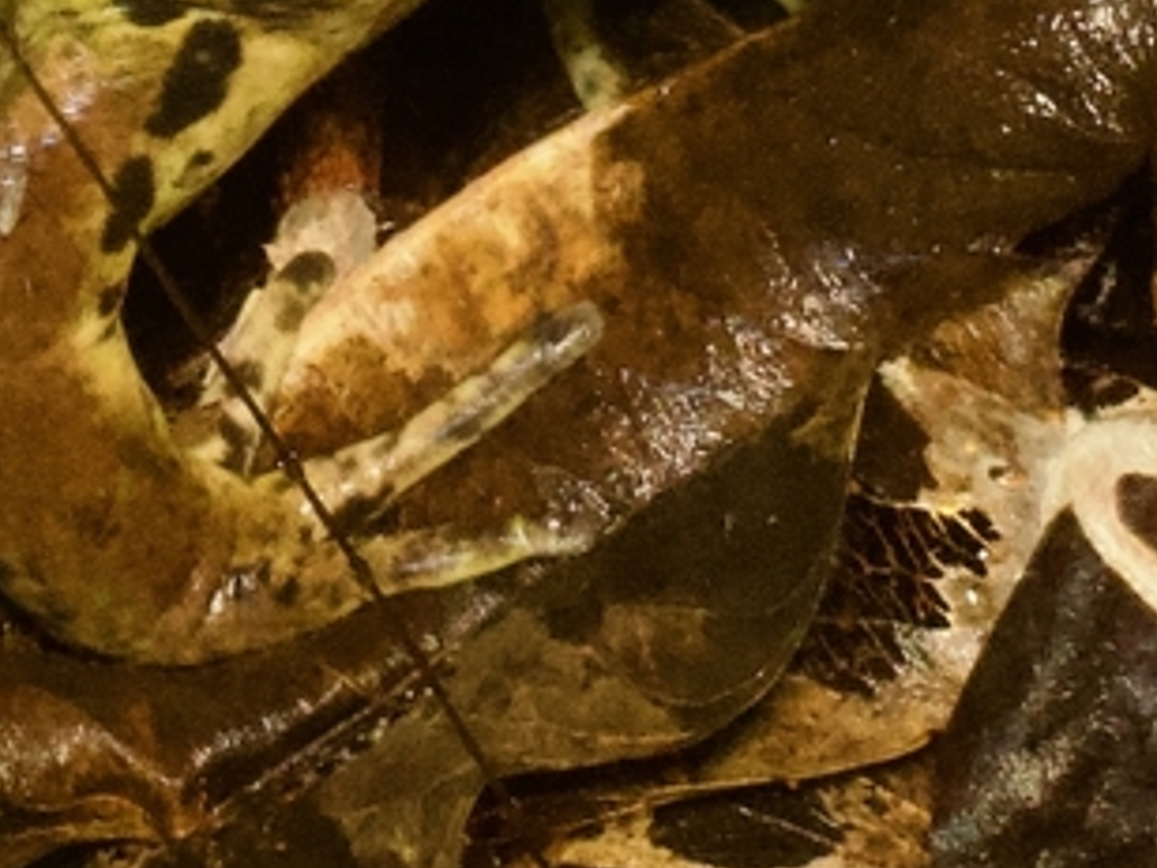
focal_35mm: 444
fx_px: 14840
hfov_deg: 4.5
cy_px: -291
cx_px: 440
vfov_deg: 3.3
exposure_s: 1/60
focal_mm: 60
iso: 3200
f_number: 8
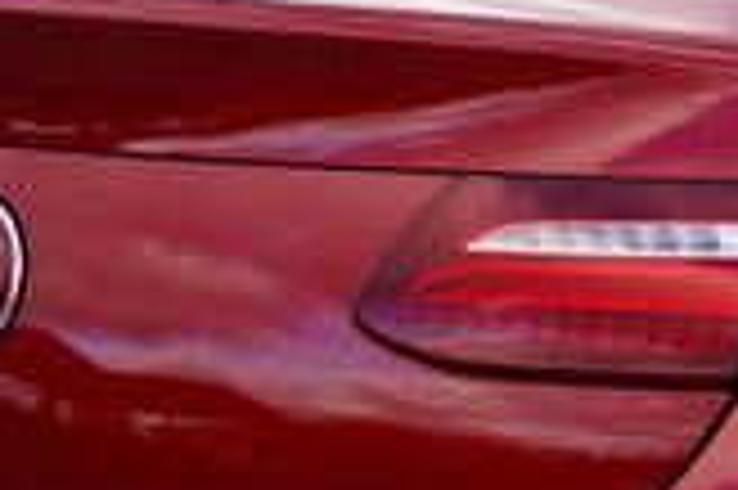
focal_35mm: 181
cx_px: 972
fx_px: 3707
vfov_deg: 7.6
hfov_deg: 11.1
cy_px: 171
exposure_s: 1/100
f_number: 5
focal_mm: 29
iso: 100
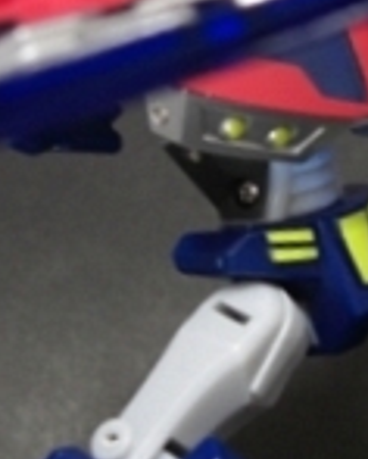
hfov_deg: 15.3
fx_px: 1372
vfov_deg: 18.9
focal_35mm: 101
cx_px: 131
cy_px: 141
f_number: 2.8
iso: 200
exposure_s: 1/6
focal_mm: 7.9
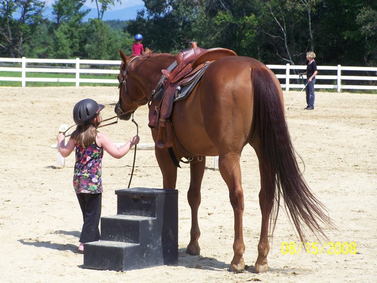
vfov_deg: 10.7
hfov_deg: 14.2
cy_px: 142
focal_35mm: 139
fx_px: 1514
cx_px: 188
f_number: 4.5
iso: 64
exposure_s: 1/320
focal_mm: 23.1
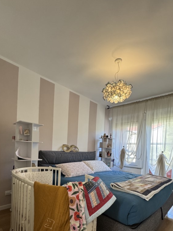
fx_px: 127
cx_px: 79
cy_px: 153
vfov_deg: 82.0
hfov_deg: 68.5
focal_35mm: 19
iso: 320
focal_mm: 2.22
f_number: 2.2
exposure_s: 1/88
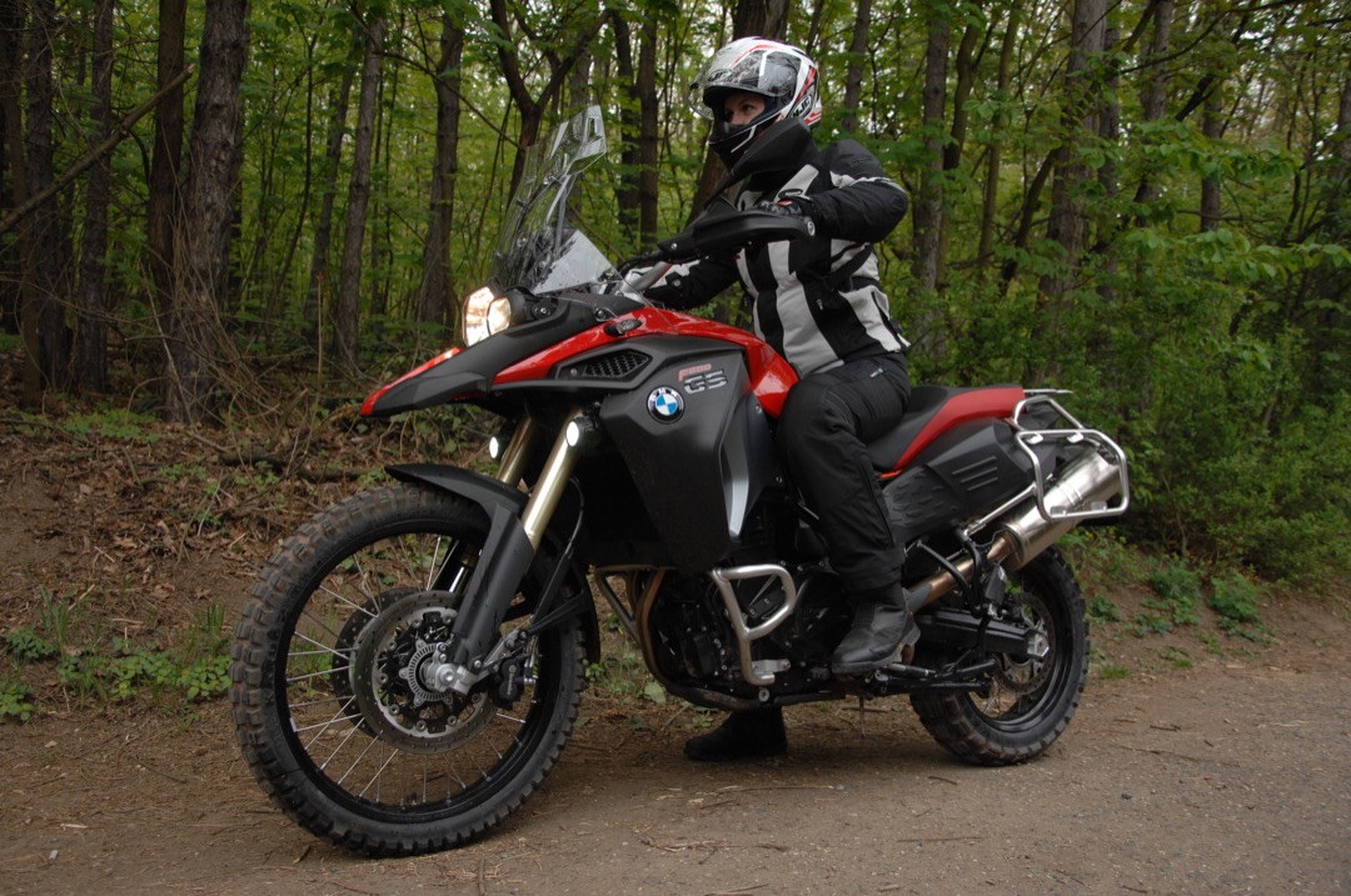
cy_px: 448
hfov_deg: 59.6
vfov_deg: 41.6
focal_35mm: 32
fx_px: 1181
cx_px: 676
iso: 400
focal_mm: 21
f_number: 3.8
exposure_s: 1/320
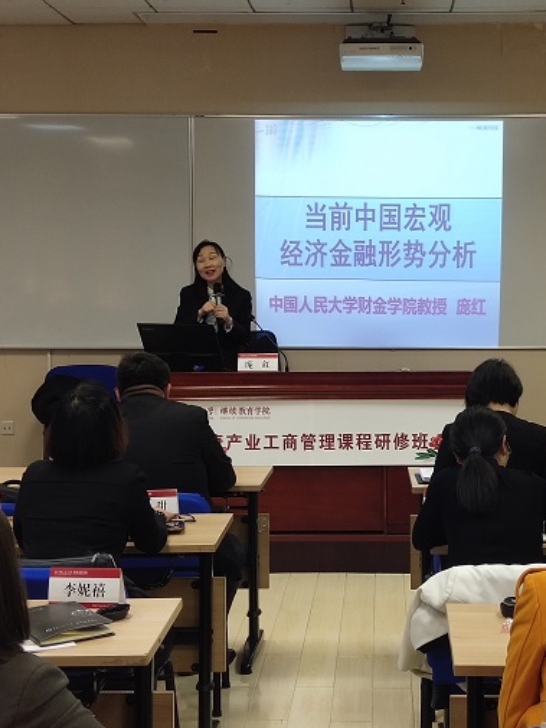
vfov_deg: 29.4
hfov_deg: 22.2
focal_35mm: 66
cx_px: 362
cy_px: 362
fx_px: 1387
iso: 235
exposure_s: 1/50
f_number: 2
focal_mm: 3.87
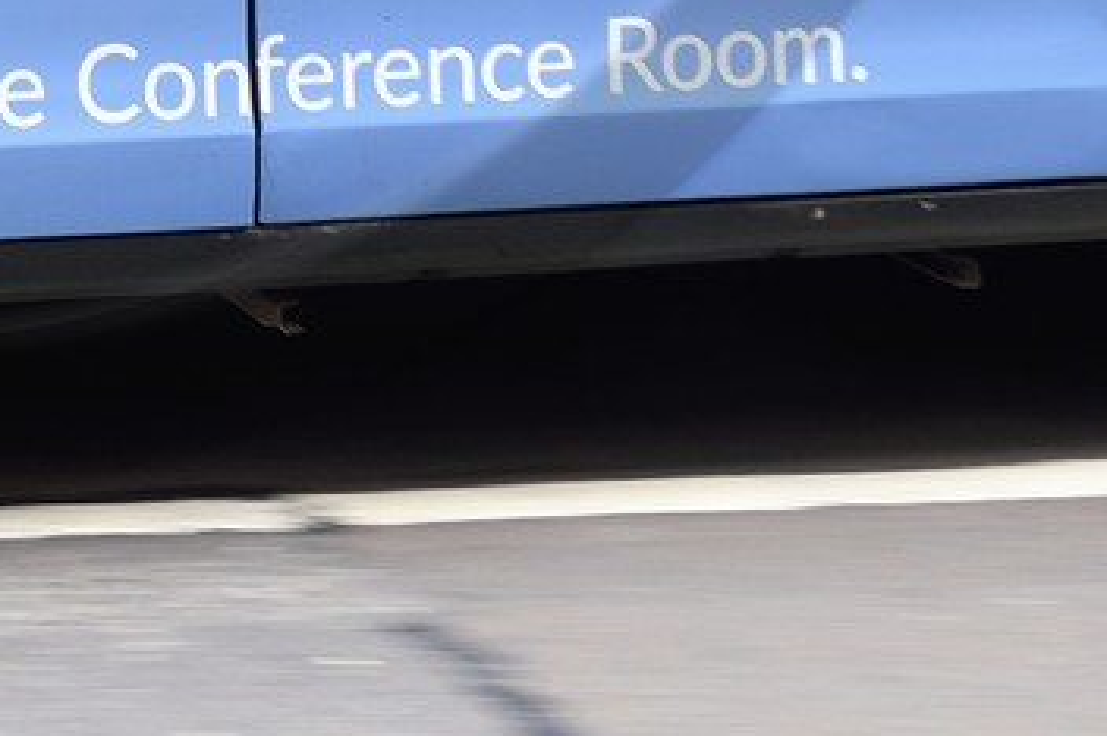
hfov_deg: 9.7
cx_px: -176
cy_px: -808
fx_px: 6421
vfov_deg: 6.3
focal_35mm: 209
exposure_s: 1/80
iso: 400
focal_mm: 46
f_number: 6.3
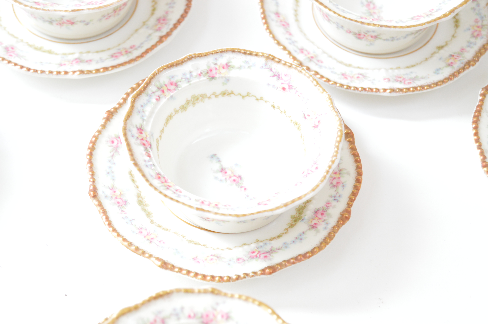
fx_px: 1117
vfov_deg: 16.5
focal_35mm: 82
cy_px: 162
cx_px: 244
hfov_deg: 24.6
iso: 1250
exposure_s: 1/60
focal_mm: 55
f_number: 5.6
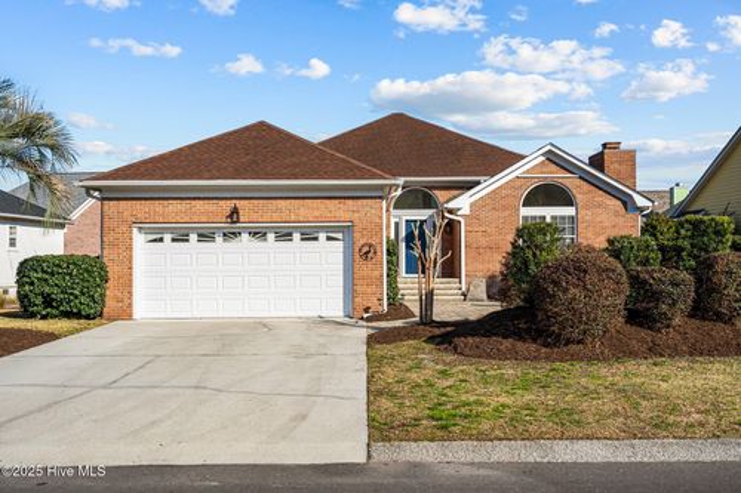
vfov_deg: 38.9
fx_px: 700
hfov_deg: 55.8
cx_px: 370
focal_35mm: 34
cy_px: 246
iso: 200
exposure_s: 1/3200
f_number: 4
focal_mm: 34
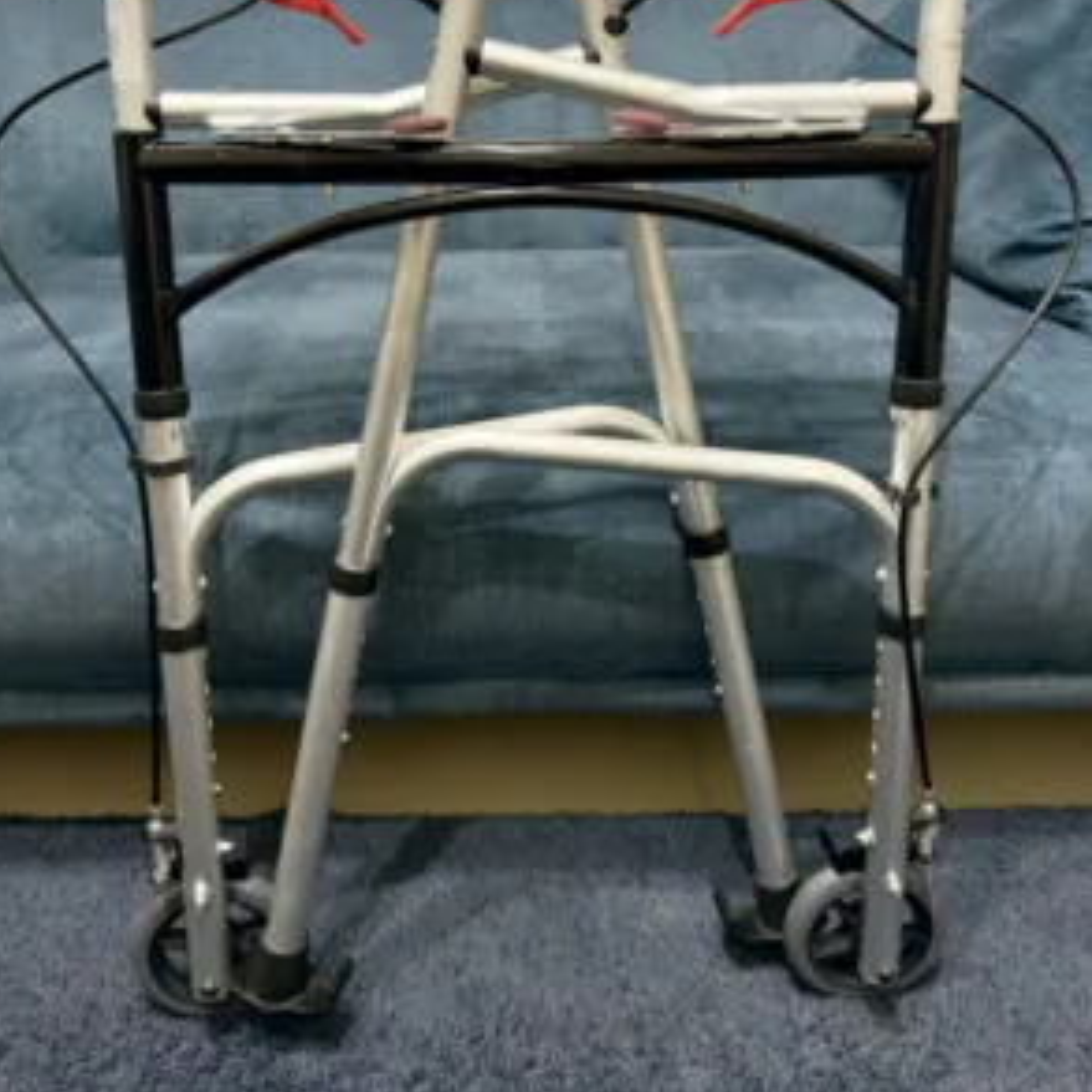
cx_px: 537
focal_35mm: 29
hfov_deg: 55.6
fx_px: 1035
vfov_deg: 54.5
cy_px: 362
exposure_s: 1/33
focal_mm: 6.76
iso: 640
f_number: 1.78
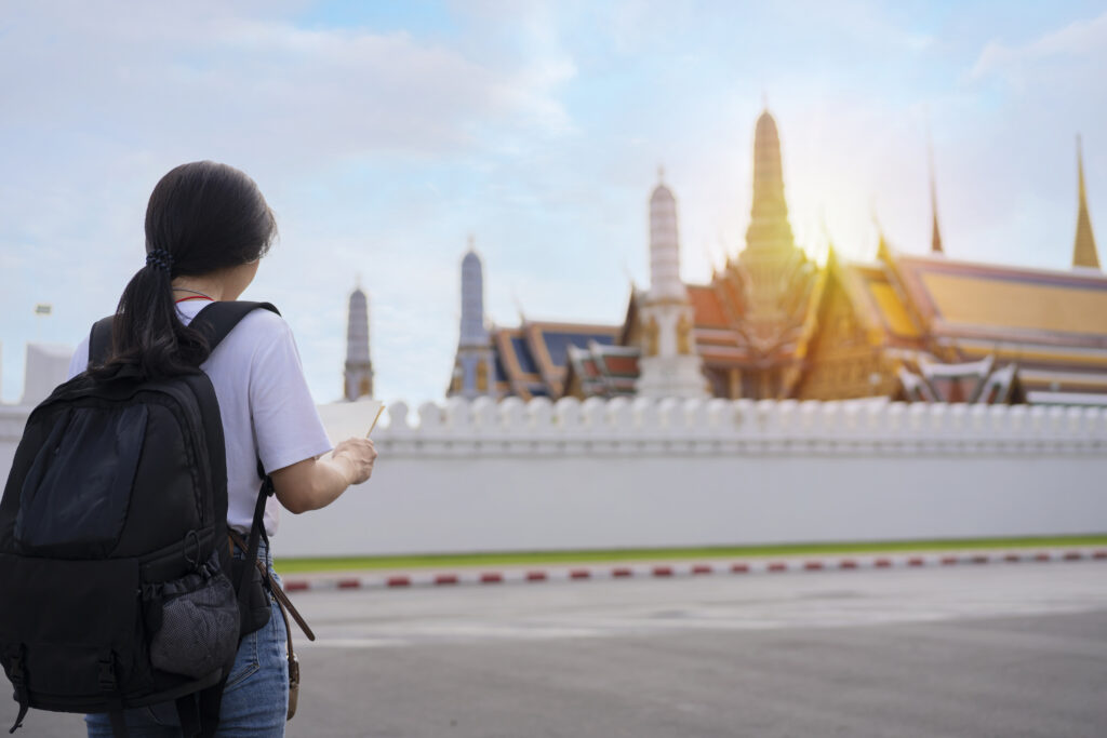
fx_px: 1384
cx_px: 554
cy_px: 369
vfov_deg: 29.9
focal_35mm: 45
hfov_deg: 43.6
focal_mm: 45
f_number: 2.8
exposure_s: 1/2000
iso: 100
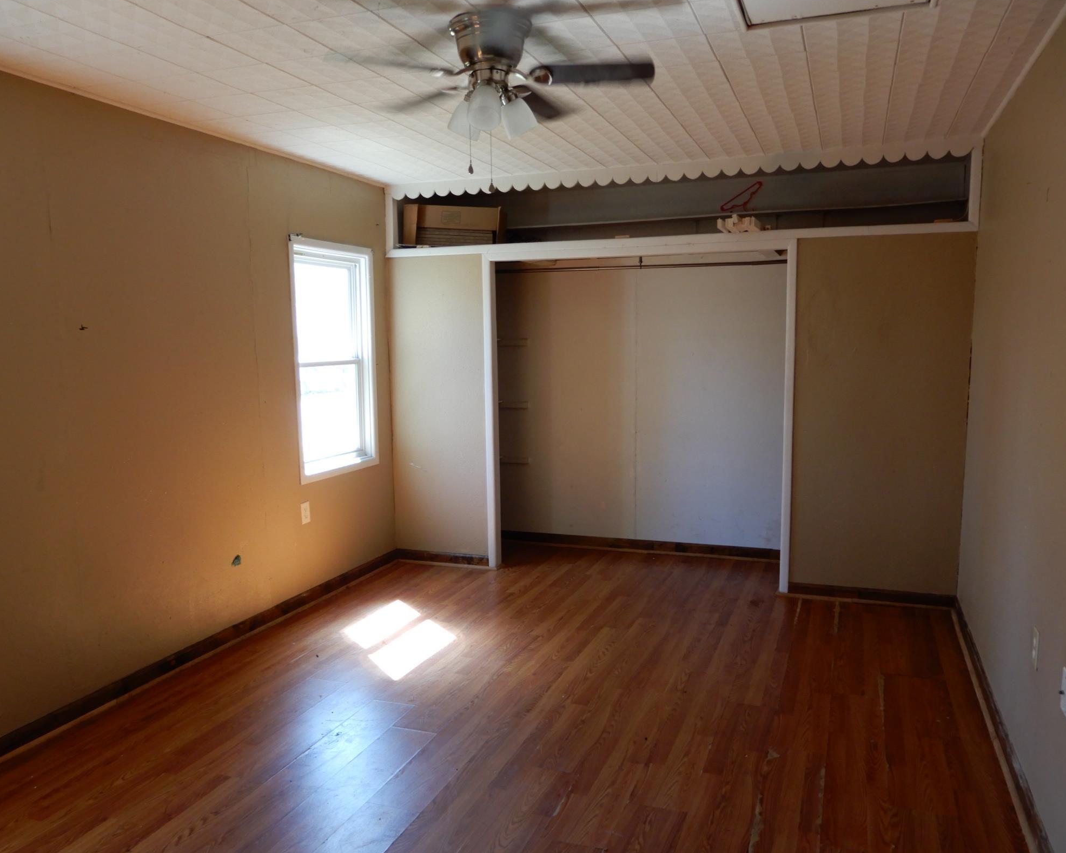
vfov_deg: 53.1
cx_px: 535
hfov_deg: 64.1
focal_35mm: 27
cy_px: 453
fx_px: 852
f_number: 3.4
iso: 125
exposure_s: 1/30
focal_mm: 4.3
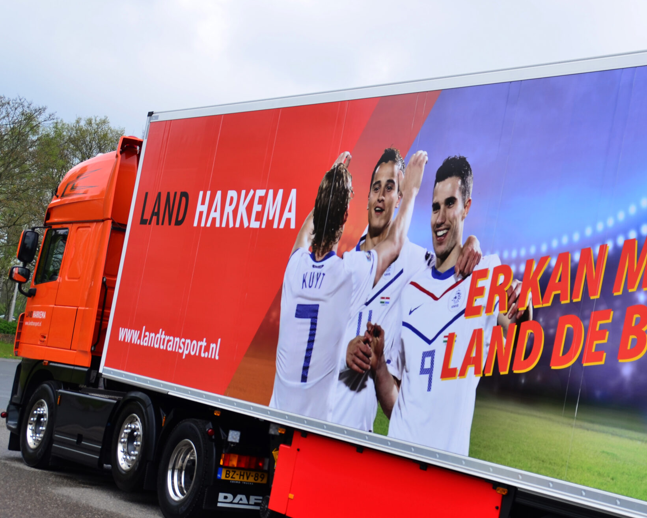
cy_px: 311
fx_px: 1469
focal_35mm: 77
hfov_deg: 24.6
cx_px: 483
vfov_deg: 20.0
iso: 100
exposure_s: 1/160
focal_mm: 35
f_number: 8
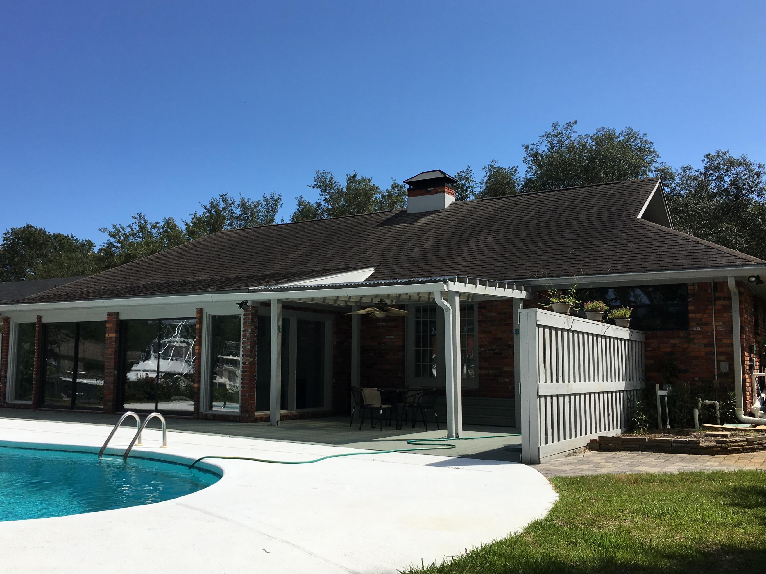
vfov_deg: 42.9
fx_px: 730
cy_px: 301
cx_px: 347
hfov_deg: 55.3
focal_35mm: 33
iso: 25
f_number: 2.2
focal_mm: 4.15
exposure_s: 1/2747
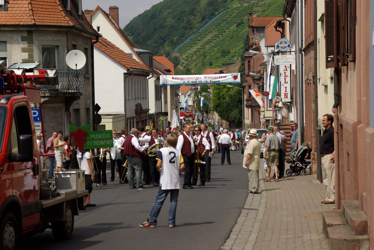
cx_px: 187
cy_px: 125
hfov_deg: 17.5
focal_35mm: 117
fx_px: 1217
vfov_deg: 11.7
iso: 400
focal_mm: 78
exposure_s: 1/1000
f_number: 8
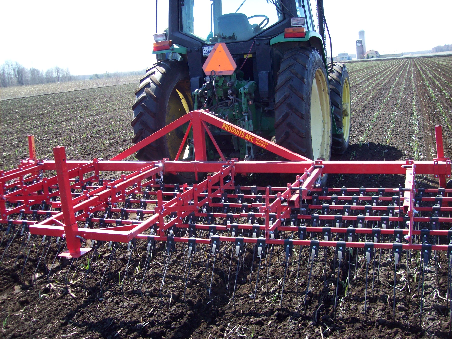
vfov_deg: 39.6
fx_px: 470
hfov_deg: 51.4
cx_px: 226
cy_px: 170
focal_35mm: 36
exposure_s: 1/303
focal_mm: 6
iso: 80
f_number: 2.7
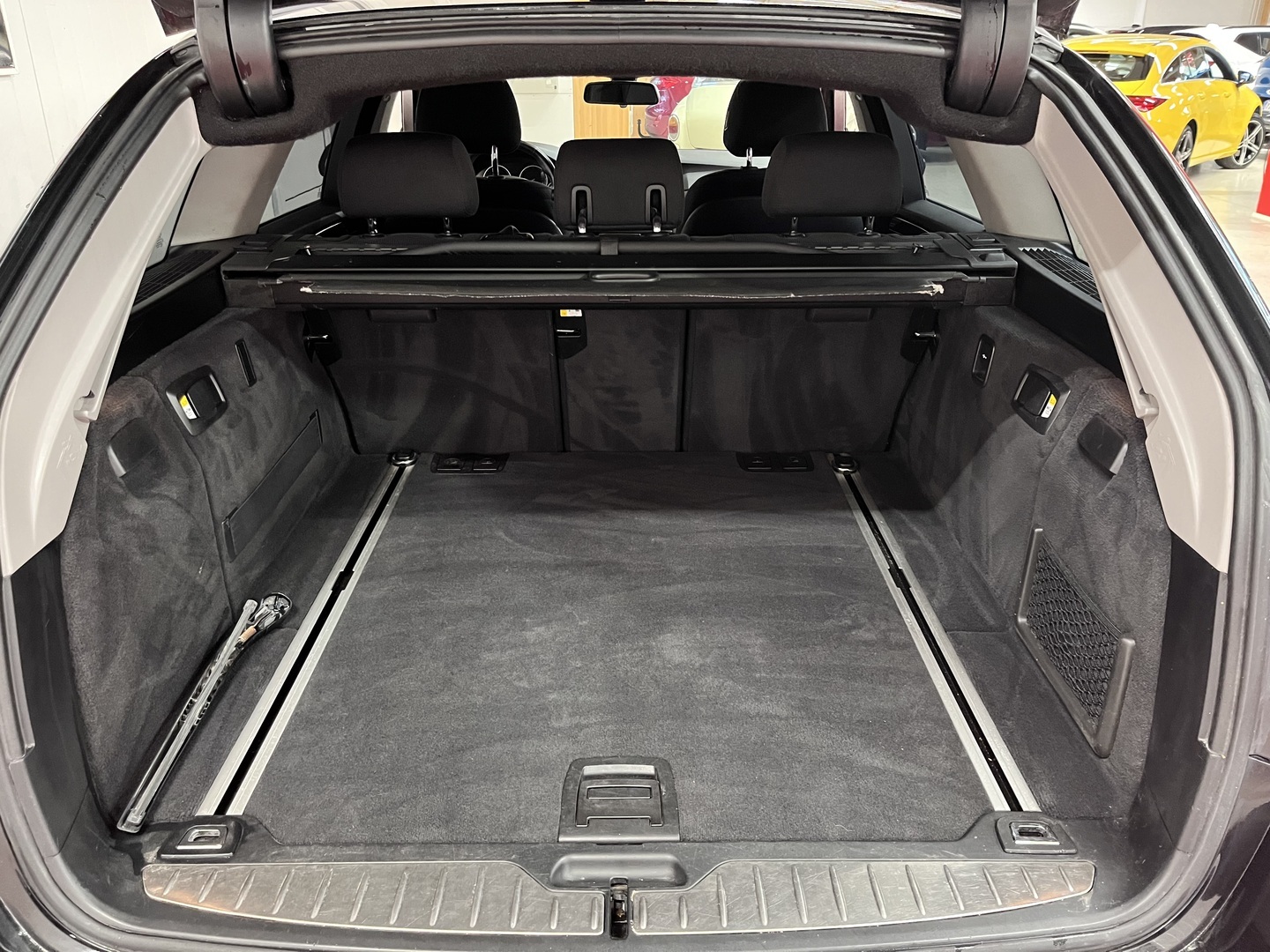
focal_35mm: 26
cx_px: 635
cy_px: 476
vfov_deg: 53.1
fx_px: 954
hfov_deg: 67.3
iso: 640
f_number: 1.6
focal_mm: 5.1
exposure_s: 1/40
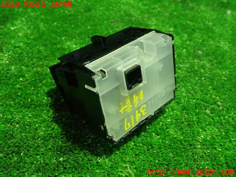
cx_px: 118
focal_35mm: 36
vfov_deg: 39.7
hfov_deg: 51.4
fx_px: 245
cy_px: 88
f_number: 2.5
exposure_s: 1/20
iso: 800
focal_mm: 6.37
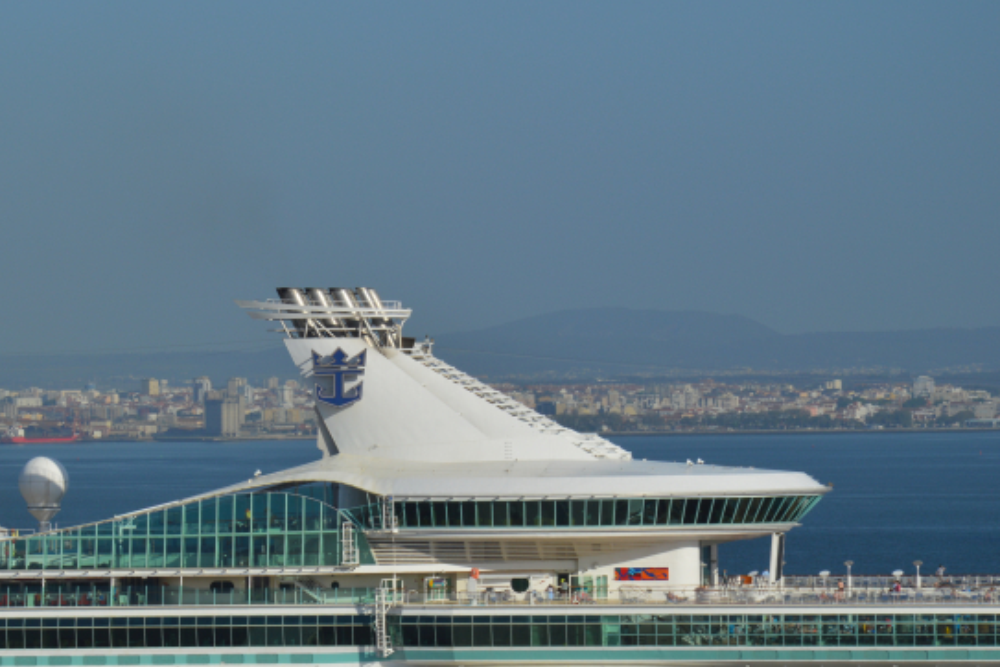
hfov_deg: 8.9
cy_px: 464
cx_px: 287
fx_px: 6437
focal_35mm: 232
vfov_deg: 5.9
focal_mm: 105
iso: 100
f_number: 11
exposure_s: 1/500
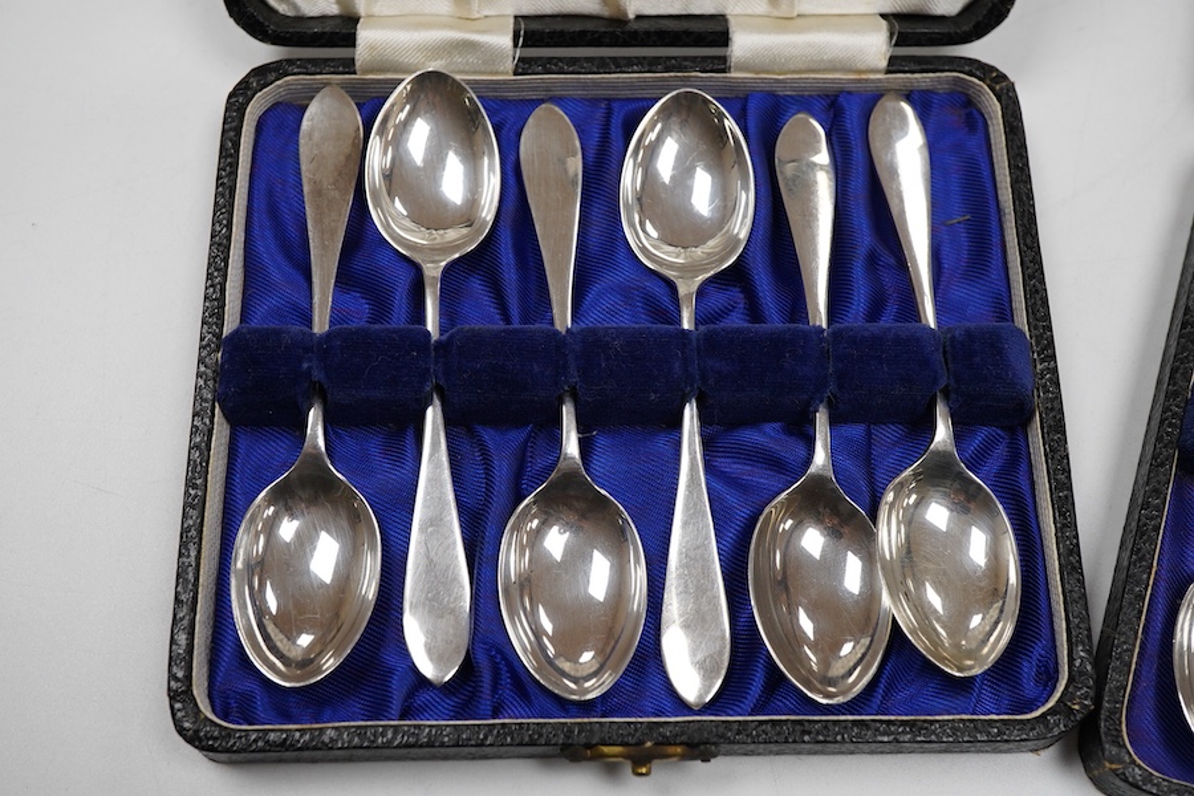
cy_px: 398
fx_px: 1492
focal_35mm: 45
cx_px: 597
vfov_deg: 29.9
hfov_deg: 43.6
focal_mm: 30
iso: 800
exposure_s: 1/125
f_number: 10
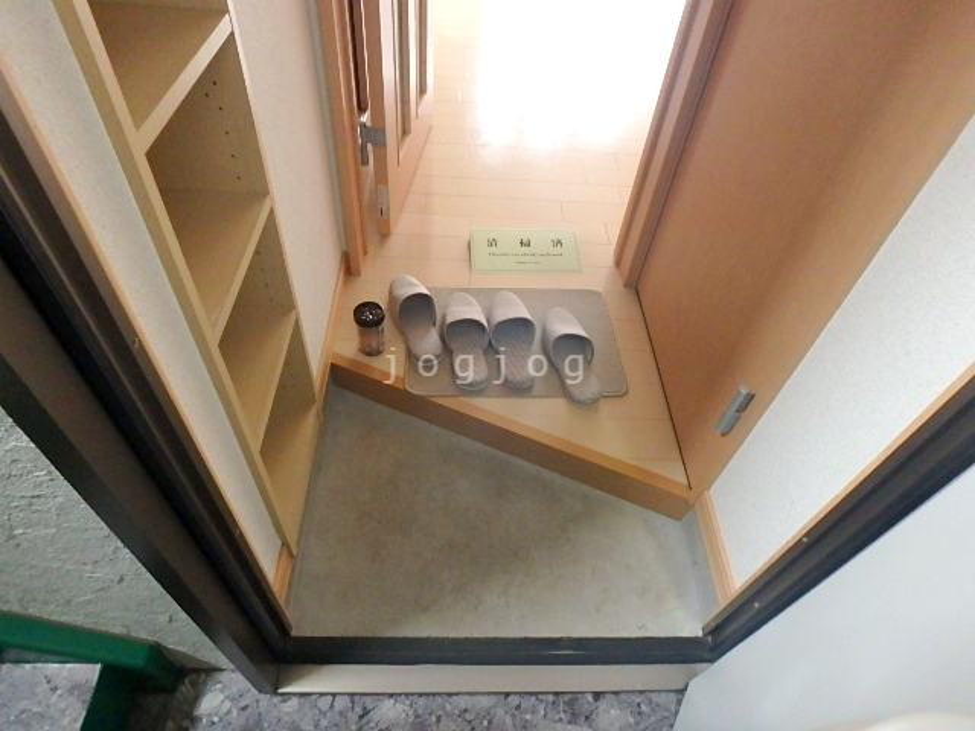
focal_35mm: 21
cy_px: 366
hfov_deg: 79.0
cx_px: 488
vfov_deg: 63.4
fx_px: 591
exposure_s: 1/15
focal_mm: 3.7
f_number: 3.5
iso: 800
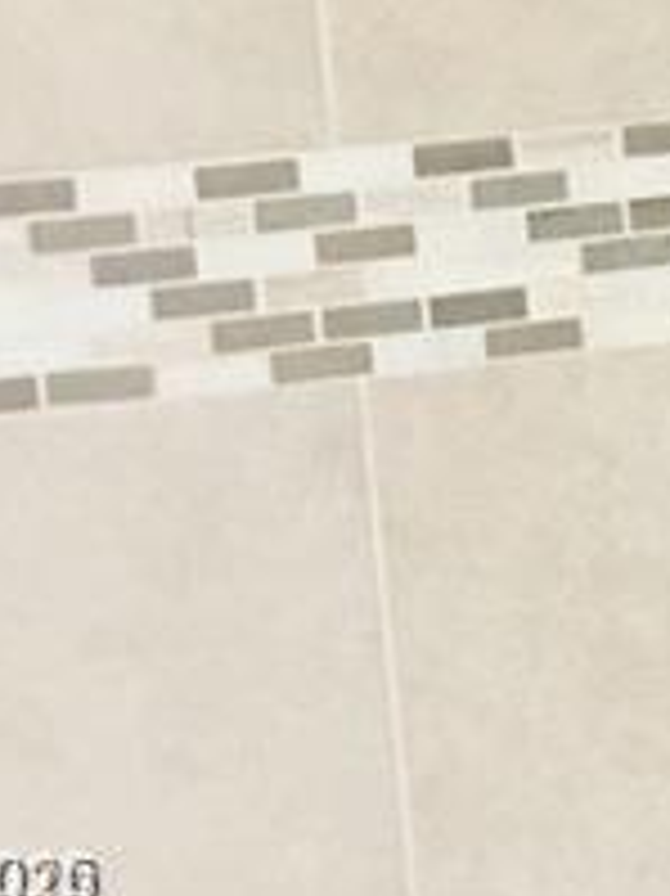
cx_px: 1286
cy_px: 882
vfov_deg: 11.2
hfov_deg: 8.1
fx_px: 4521
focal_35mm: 175
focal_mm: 4.15
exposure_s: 1/15
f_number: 2.2
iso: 100
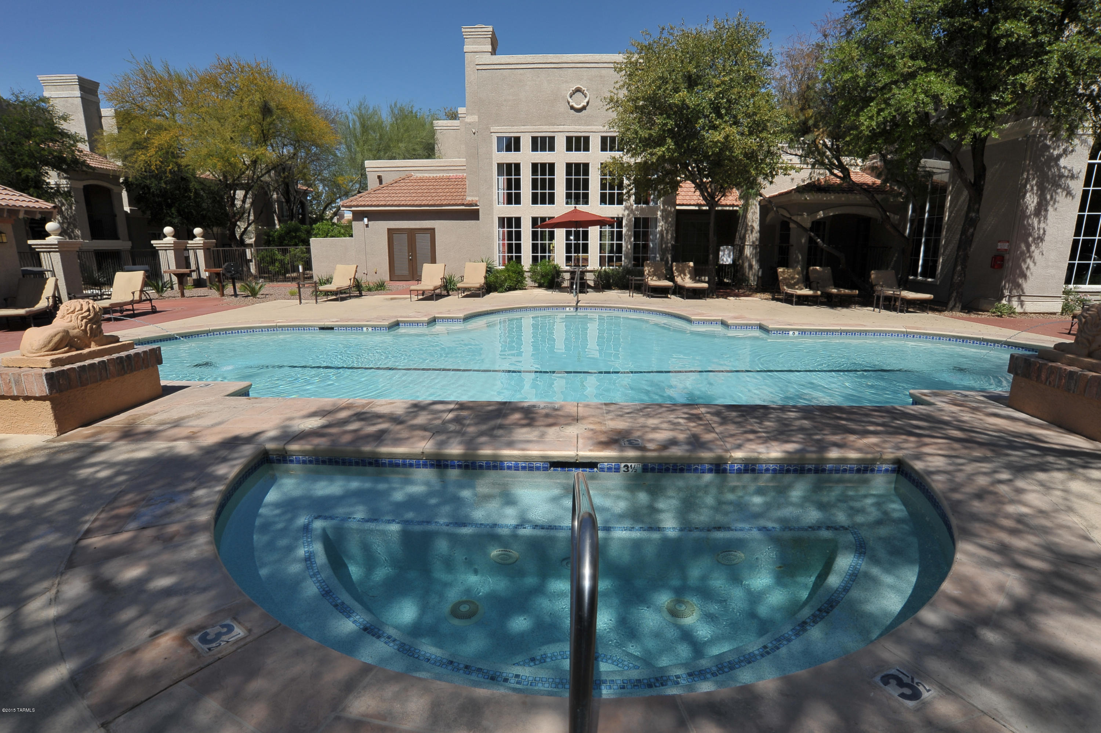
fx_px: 550
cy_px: 366
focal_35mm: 18
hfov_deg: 90.0
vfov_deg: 67.3
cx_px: 550
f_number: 16
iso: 250
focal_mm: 18
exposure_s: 1/320
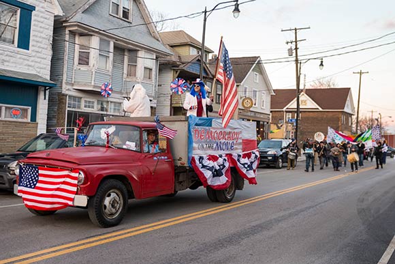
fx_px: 351
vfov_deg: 41.1
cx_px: 198
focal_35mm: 32
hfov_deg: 58.7
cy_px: 132
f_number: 2.8
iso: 400
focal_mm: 32
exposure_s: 1/350
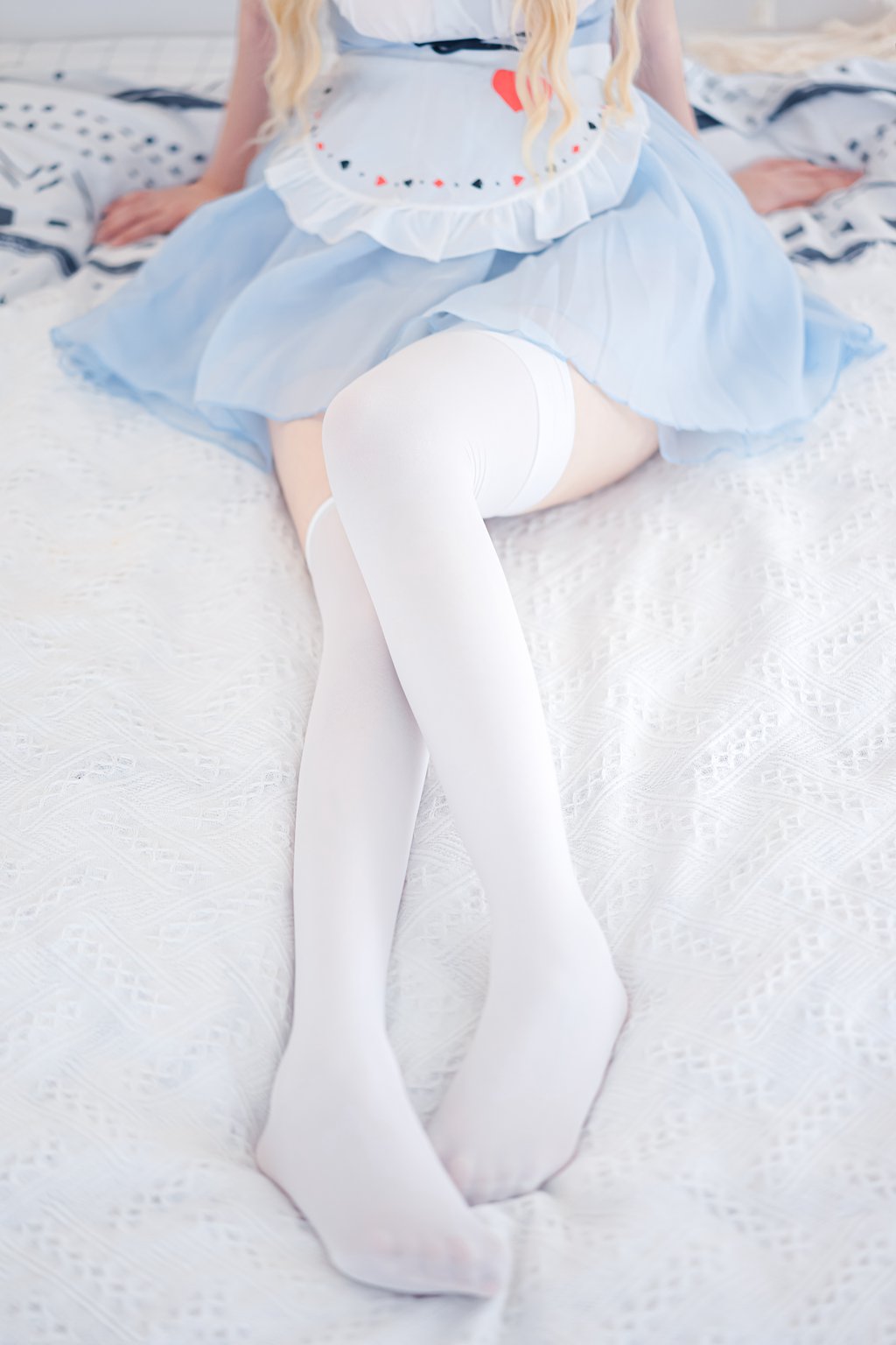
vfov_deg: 36.2
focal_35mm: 55
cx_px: 448
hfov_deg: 24.6
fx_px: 2053
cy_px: 672
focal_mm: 55
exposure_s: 1/40
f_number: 1.8
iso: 200
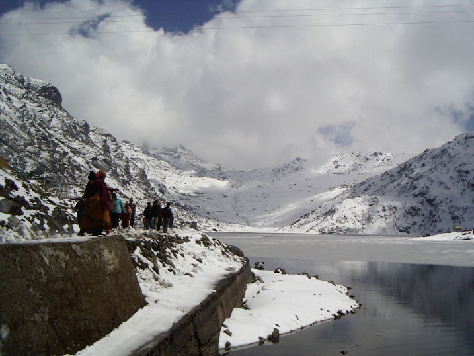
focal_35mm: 38
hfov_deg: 49.0
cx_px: 237
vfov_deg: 37.7
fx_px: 520
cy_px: 178
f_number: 4.8
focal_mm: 5.8
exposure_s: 1/1500
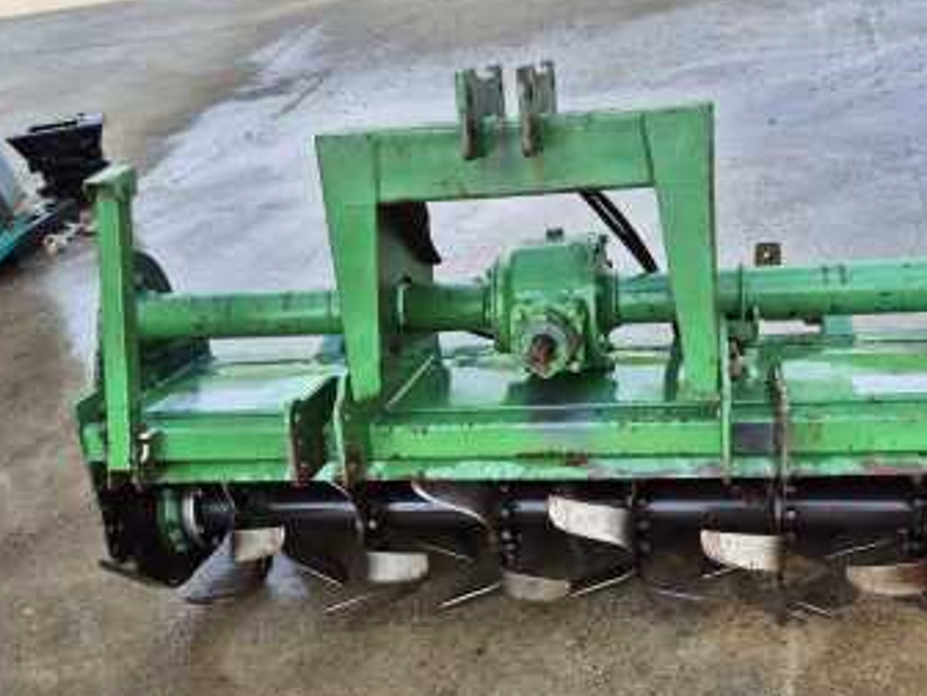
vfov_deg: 38.6
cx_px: 538
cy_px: 407
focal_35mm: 37
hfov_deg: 49.9
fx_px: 991
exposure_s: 1/485
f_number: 1.8
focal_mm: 5.4
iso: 25
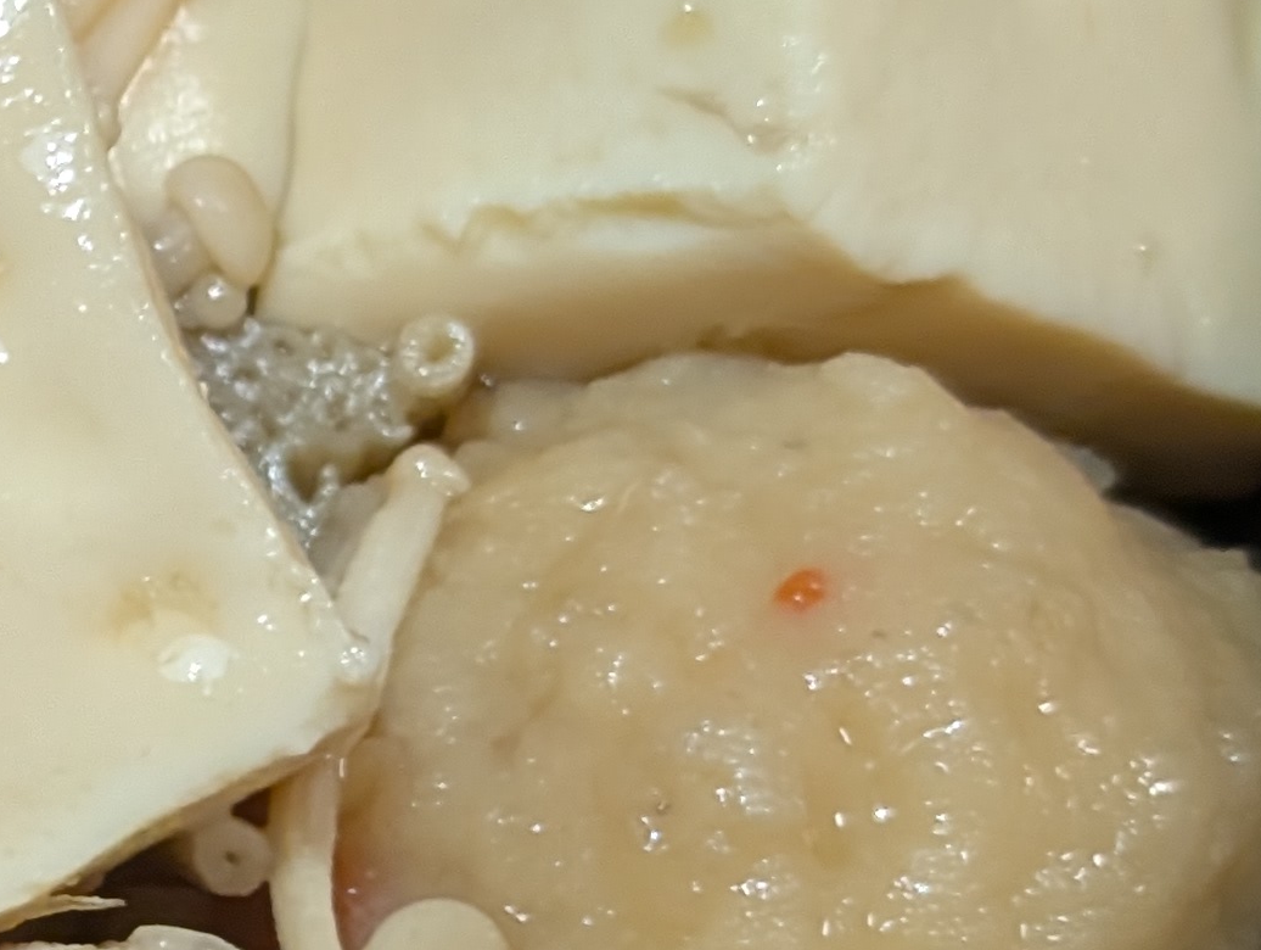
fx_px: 7040
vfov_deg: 7.7
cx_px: -1048
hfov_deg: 9.7
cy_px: 756
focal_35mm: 193
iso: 330
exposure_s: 1/34.8
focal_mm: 6.9
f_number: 1.68
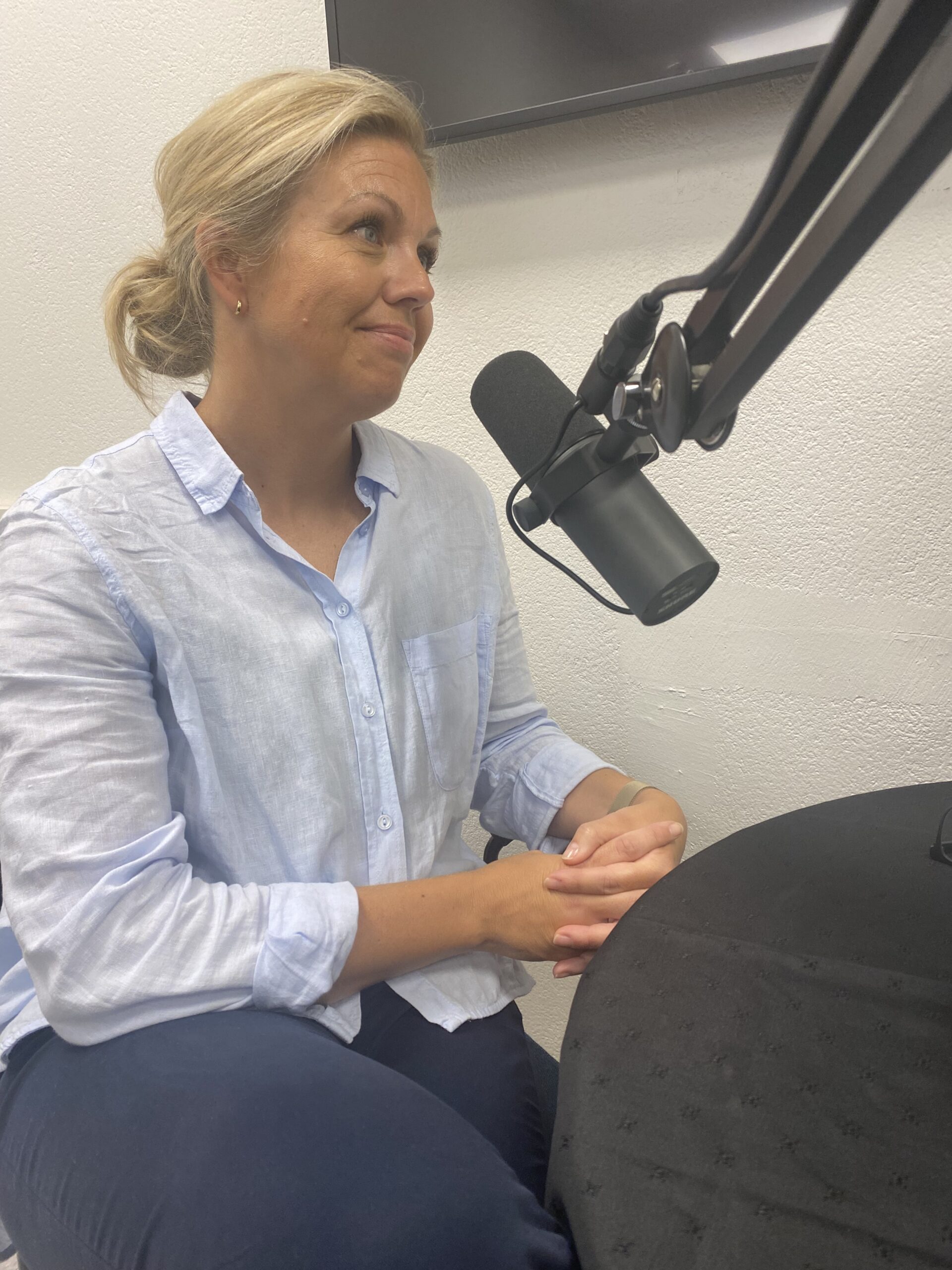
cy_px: 635
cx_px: 476
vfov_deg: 67.3
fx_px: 953
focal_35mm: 26
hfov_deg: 53.1
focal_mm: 4.25
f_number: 1.8
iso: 100
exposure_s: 1/100
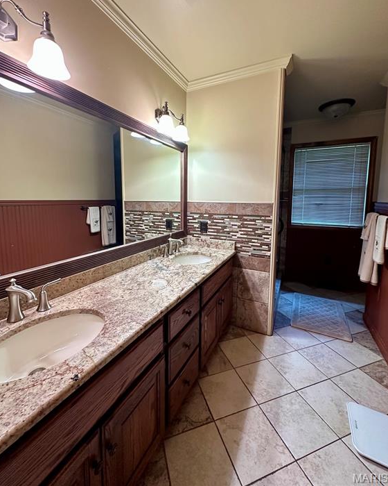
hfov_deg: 84.0
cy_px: 220
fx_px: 215
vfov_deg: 96.5
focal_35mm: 15
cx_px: 193
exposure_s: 1/60
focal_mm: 2.22
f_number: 2.2
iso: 400
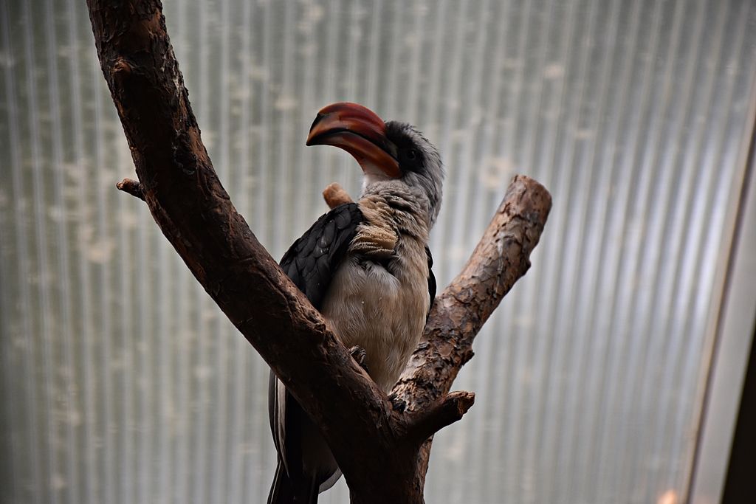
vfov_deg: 6.5
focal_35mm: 210
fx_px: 4410
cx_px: 378
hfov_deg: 9.8
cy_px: 252
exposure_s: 1/500
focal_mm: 140
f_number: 5.6
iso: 800
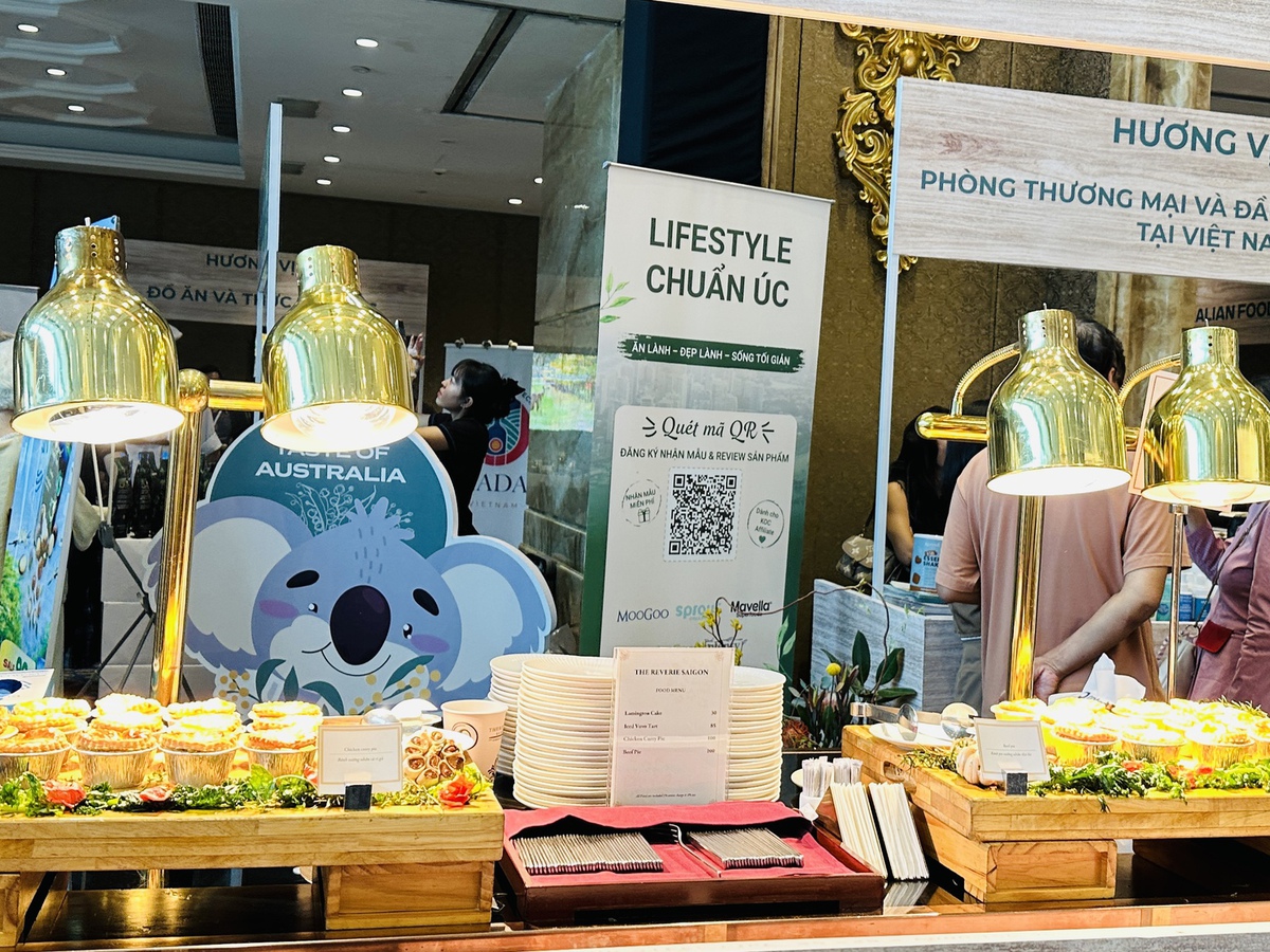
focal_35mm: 24
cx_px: 635
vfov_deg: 56.8
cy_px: 476
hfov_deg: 71.6
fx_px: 881
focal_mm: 6.86
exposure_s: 1/100
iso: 125
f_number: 1.78
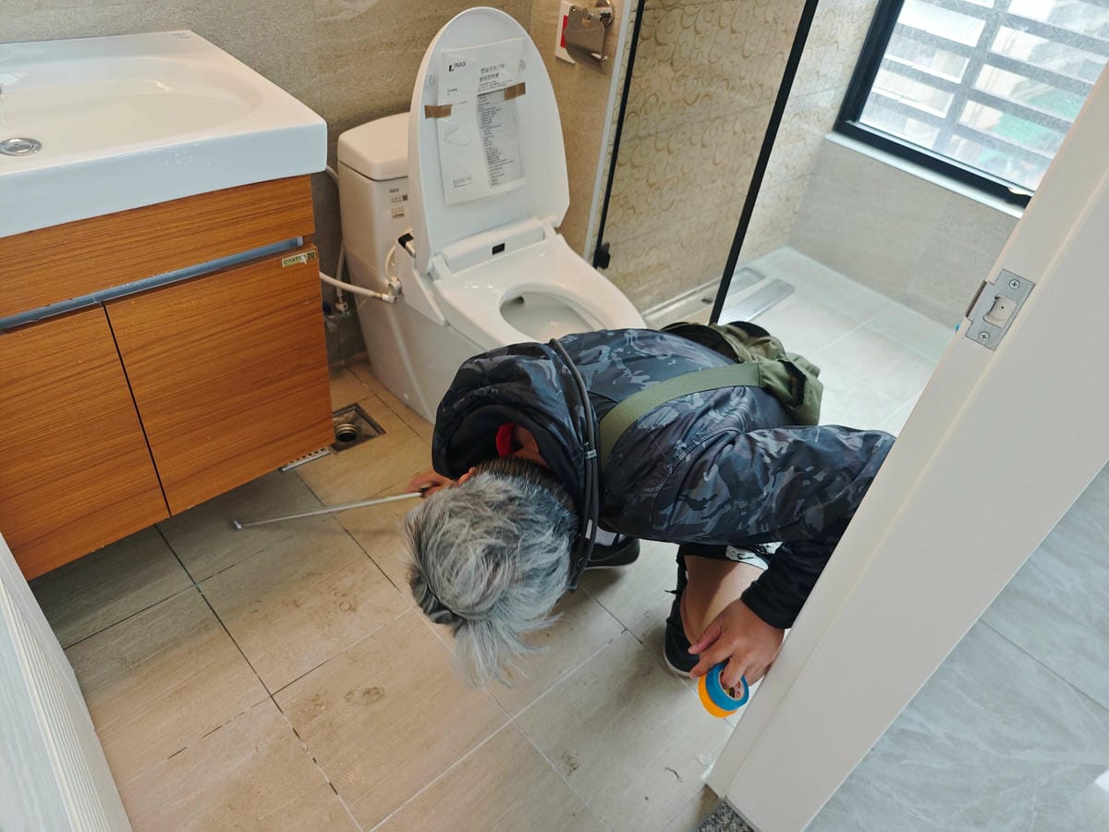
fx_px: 737
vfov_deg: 58.9
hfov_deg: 73.9
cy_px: 416
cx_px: 554
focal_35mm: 23
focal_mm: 8.72
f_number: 1.63
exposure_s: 1/60
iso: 500
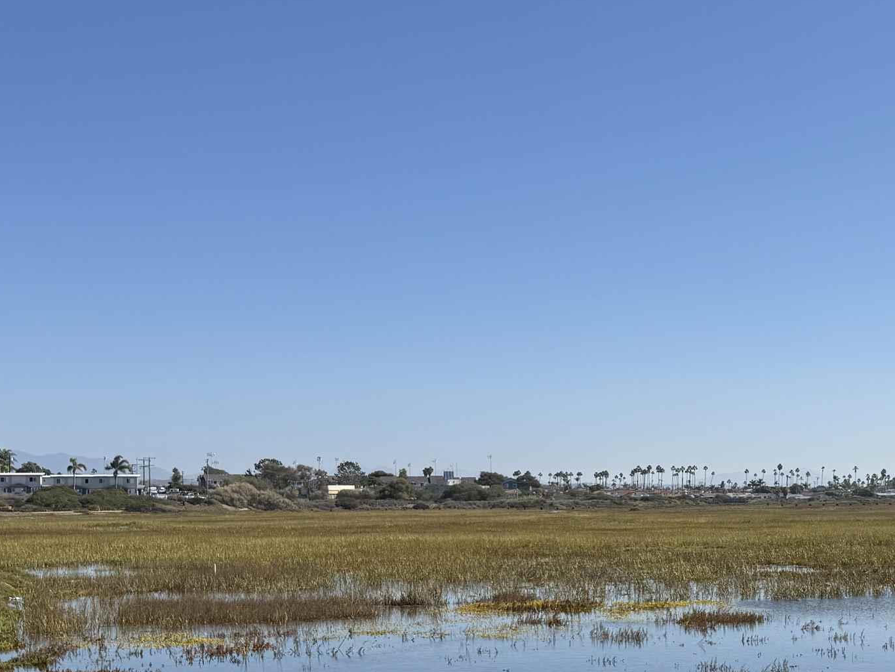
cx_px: 728
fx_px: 1396
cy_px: 505
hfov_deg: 34.4
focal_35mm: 54
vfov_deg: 26.7
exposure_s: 1/6711
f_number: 1.78
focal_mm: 6.76
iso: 80
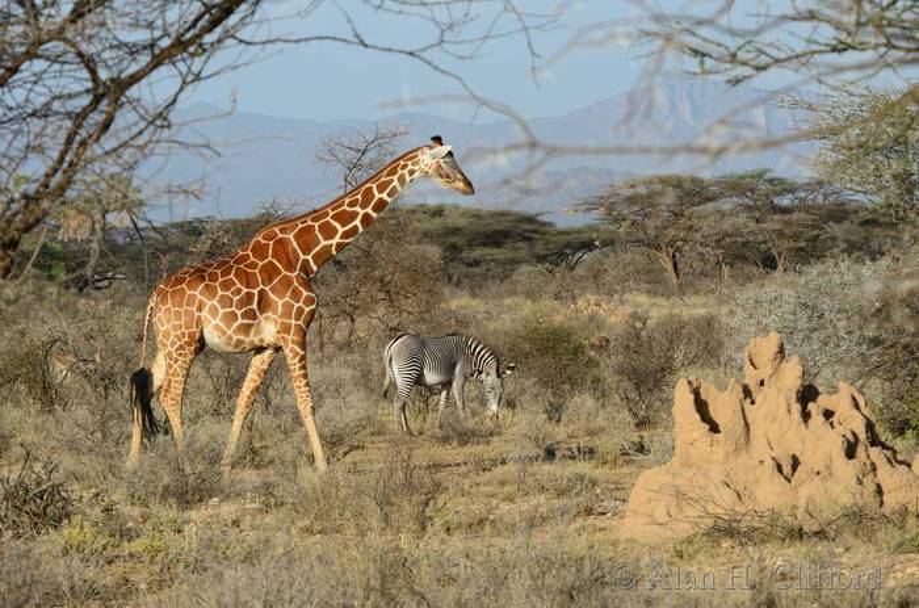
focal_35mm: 262
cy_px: 304
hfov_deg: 7.9
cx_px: 460
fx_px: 6684
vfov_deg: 5.2
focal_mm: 175
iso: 200
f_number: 6.3
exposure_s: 1/500
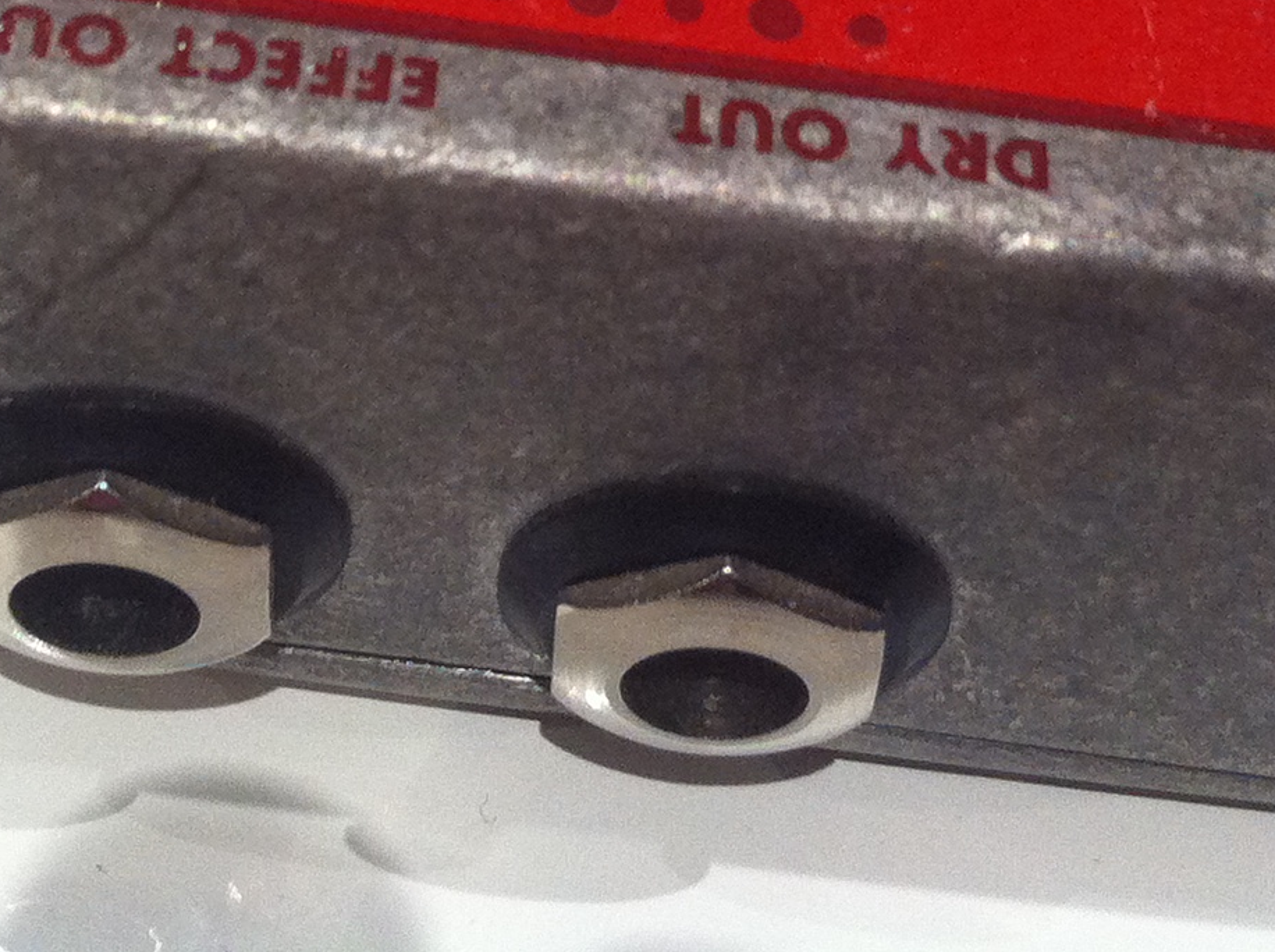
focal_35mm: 99
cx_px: 363
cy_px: -394
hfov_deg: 19.8
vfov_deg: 14.1
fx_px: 3641
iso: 200
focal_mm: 3.85
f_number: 2.8
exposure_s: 1/17
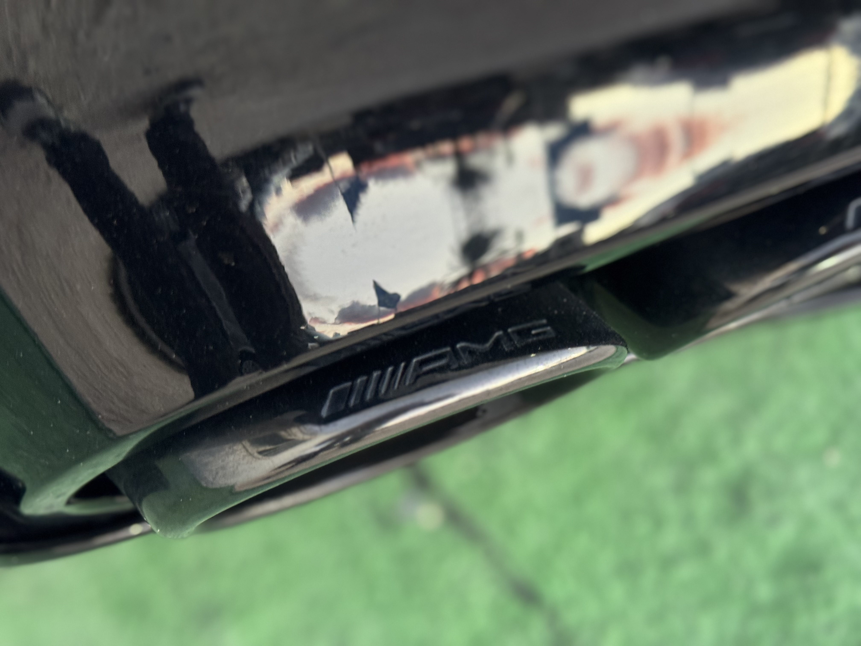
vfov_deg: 30.3
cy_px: 323
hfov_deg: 39.7
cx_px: 430
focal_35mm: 48
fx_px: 1194
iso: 320
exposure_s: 1/40
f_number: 1.78
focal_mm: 6.76
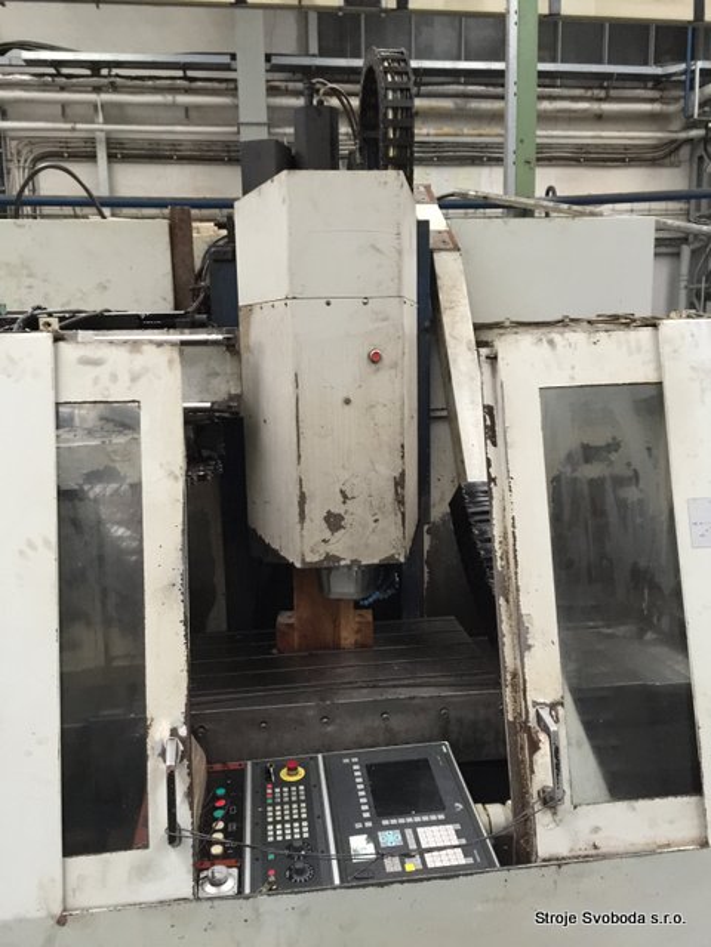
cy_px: 474
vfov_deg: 61.7
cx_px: 356
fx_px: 794
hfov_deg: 48.2
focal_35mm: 29
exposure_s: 1/8
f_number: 2.2
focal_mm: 4.15
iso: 200
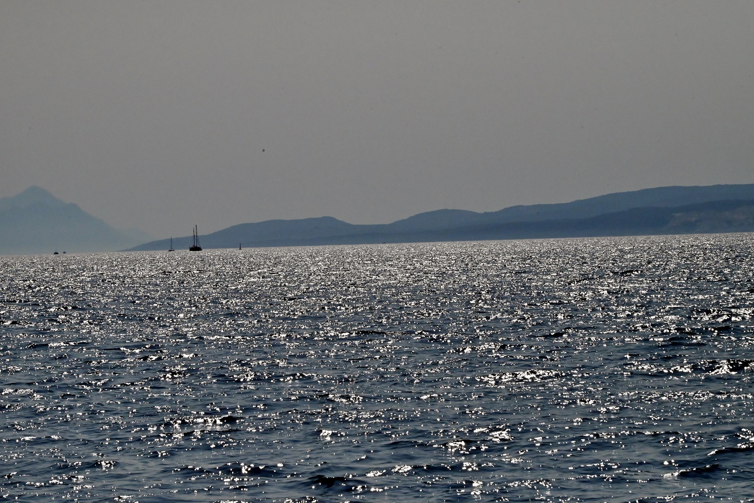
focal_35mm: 185
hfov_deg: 11.1
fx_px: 3876
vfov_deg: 7.4
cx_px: 377
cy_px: 252
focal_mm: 185
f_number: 29
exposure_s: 1/8000
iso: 4000
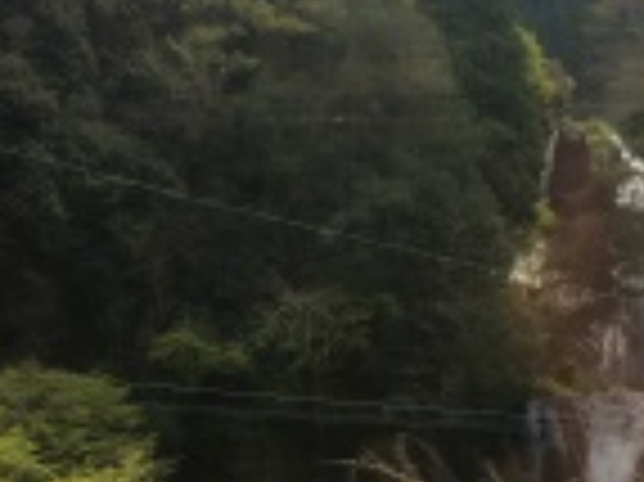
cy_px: 365
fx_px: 1357
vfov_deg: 20.0
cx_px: 685
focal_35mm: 73
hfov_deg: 25.1
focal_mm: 4.15
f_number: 2.2
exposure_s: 1/305
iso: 25
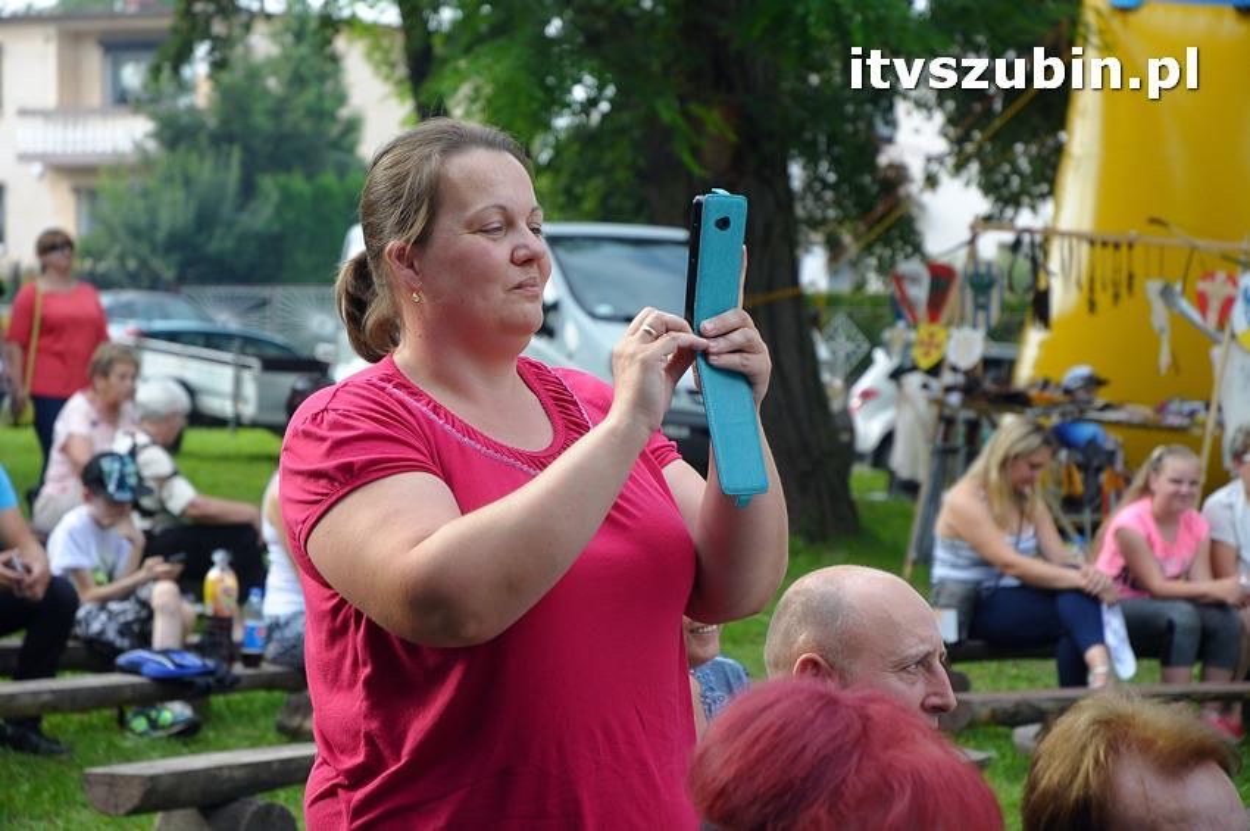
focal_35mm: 105
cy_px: 416
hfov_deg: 19.5
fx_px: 3642
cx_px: 625
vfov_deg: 13.0
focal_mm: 70
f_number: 5.6
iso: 640
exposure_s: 1/500
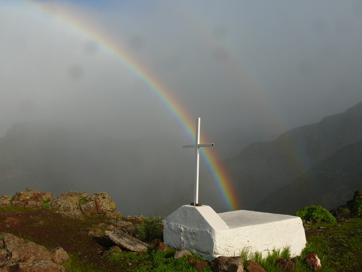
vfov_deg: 37.7
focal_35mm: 38
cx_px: 181
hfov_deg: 49.0
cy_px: 136
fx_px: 397
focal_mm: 8
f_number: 5
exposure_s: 1/200
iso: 100
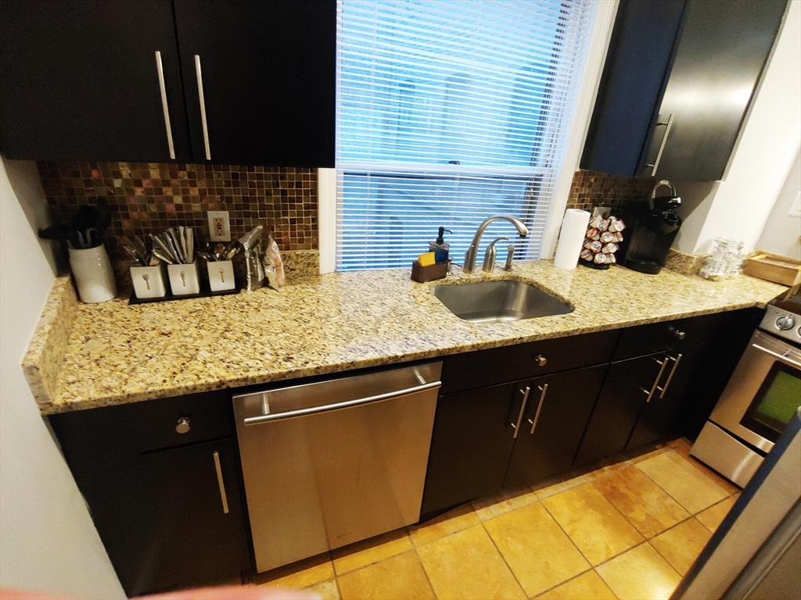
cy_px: 300
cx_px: 400
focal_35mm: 16
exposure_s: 1/20
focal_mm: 2.18
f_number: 1.9
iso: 400
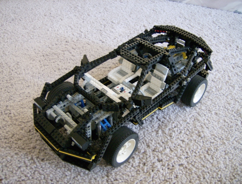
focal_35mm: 36
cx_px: 121
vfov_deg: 40.0
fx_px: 253
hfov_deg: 51.1
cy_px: 92
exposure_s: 1/13.4
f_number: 2.8
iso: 200
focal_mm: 6
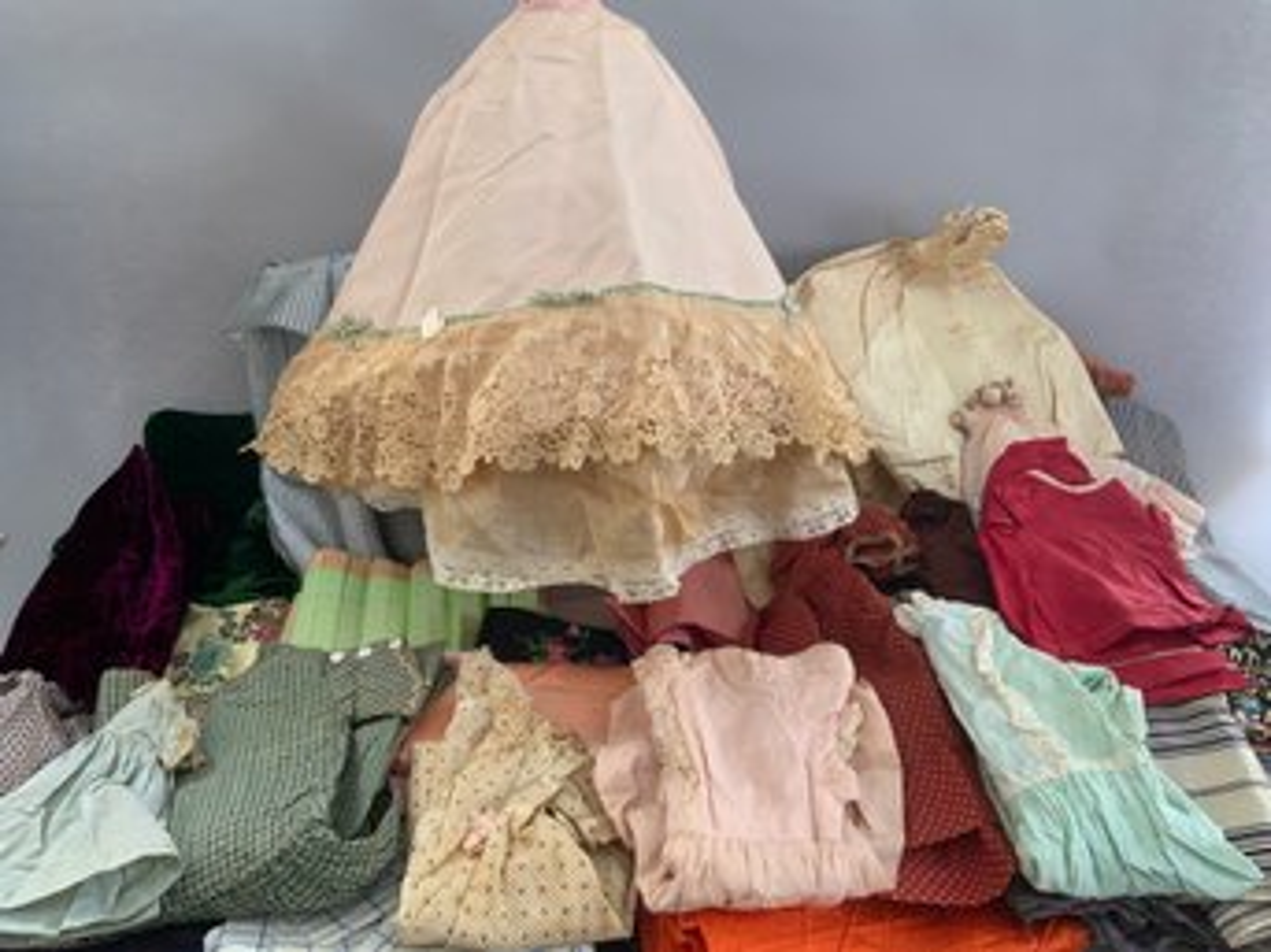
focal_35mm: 29
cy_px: 476
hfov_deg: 61.7
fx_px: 1064
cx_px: 636
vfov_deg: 48.2
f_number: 1.8
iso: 64
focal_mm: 3
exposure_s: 1/90
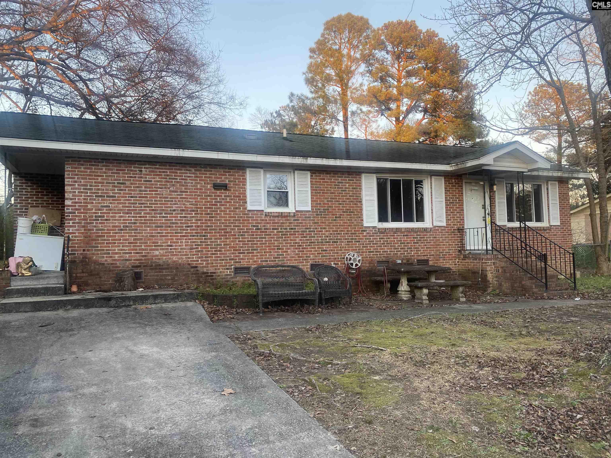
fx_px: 459
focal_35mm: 26
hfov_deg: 67.3
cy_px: 229
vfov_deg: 53.1
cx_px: 306
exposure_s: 1/121
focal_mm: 4.25
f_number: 1.8
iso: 50
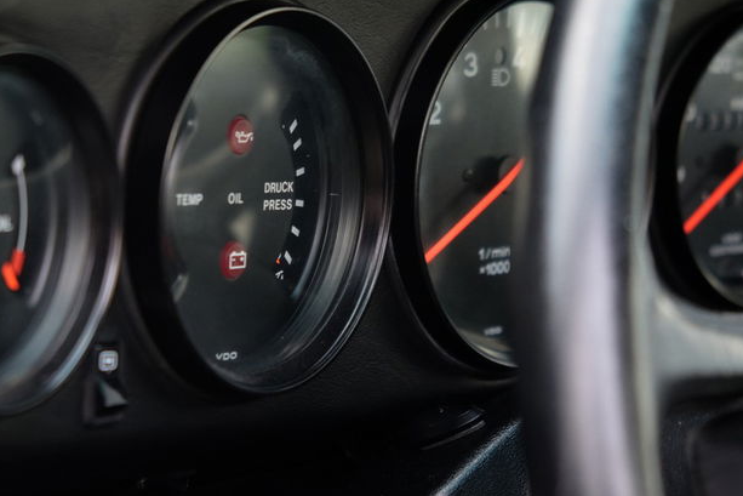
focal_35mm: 104
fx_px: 2147
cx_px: 322
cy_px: 236
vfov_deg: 13.2
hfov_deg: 19.6
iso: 800
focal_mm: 55
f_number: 4
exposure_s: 1/50
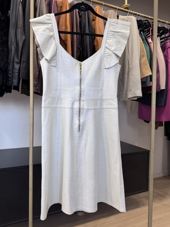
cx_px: 82
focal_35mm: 25
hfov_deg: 54.9
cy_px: 111
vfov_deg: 69.4
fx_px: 164
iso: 200
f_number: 1.78
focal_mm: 6.76
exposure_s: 1/120
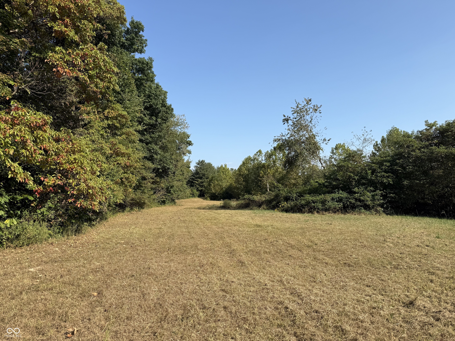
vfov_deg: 56.8
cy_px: 170
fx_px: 315
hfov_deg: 71.6
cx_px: 228
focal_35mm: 24
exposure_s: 1/3425
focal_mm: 6.76
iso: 80
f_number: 1.78
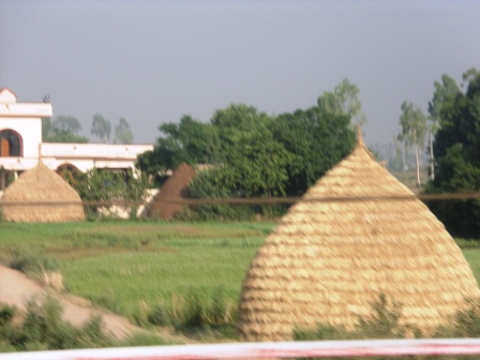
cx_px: 240
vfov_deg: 8.5
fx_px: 2427
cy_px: 180
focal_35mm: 175
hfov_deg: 11.3
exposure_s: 1/181
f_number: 5.5
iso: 80
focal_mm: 31.5
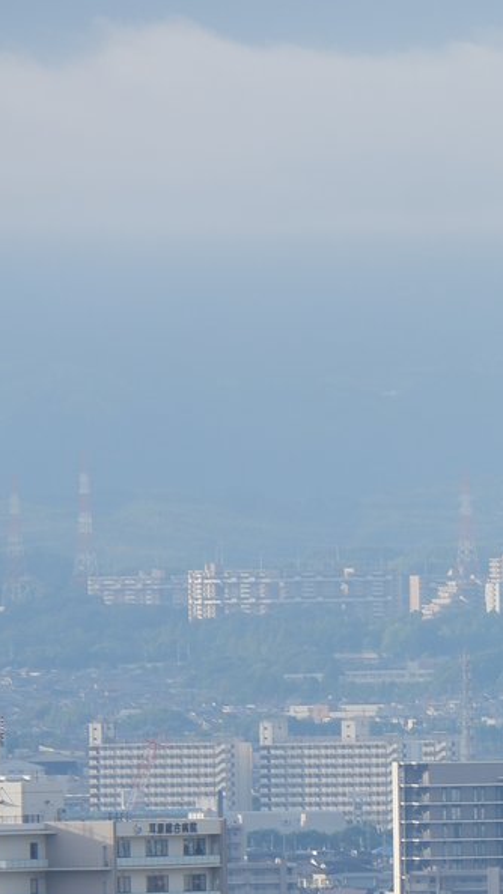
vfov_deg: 2.2
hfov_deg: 1.2
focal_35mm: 973
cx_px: 767
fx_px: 23078
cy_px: 1052
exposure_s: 1/180
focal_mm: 230
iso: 200
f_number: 7.1
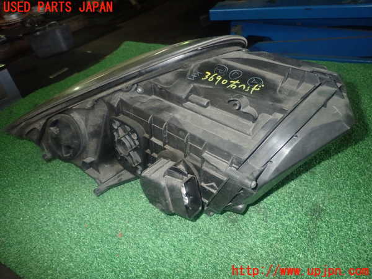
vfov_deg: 54.9
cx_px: 186
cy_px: 140
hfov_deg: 69.4
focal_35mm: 25
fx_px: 269
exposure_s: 1/30
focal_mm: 4.5
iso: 800
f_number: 5.6
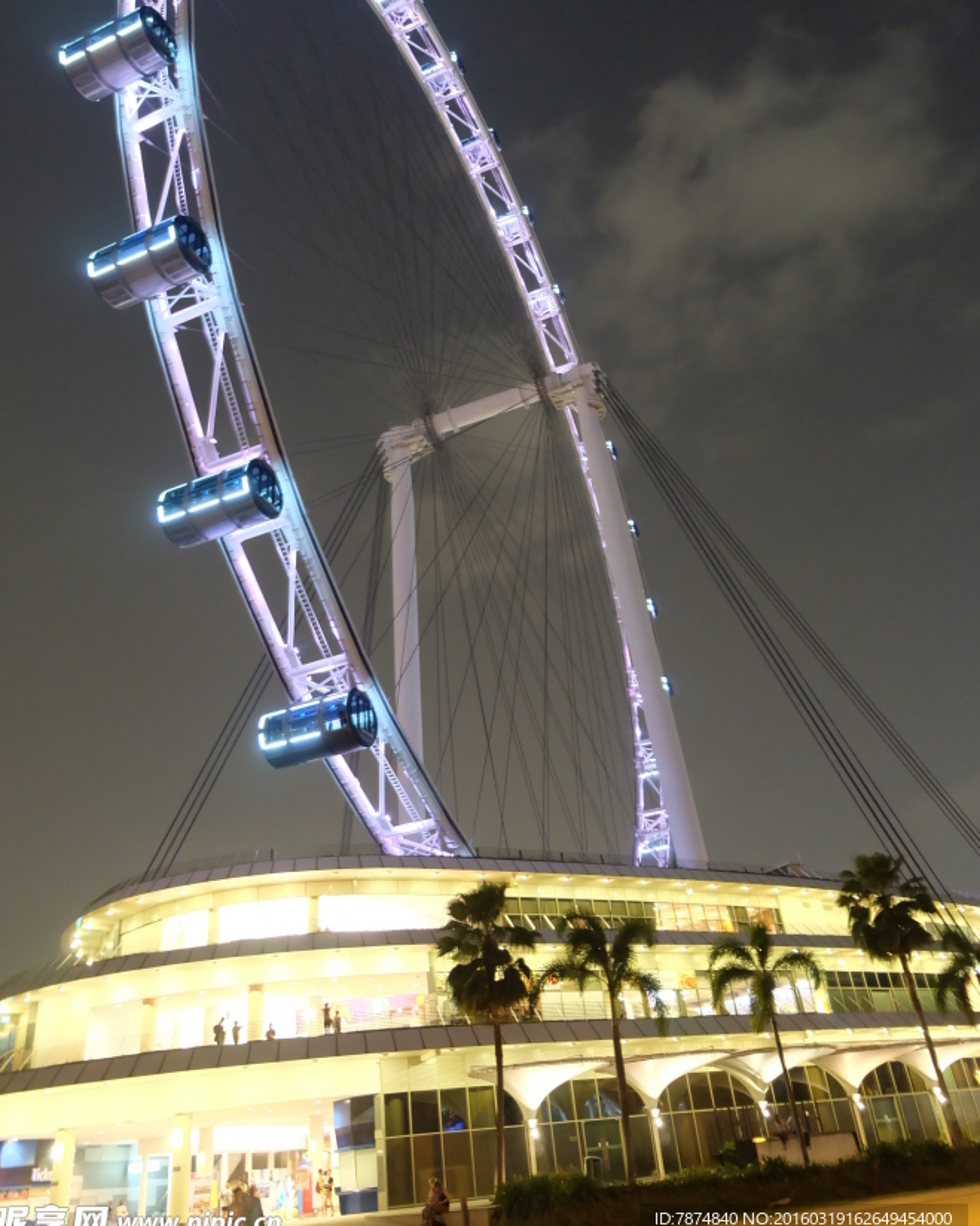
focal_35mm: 28
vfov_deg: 61.6
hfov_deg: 51.5
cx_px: 475
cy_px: 487
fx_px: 1015
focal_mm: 16
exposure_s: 1/4
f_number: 4
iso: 3200
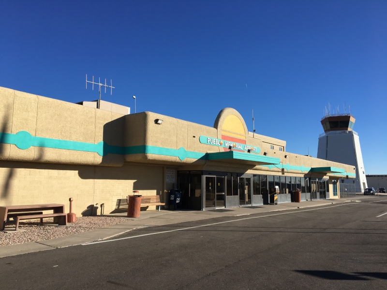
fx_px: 324
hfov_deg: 61.7
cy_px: 145
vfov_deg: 48.2
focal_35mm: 29
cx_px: 194
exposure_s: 1/2079
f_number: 2.2
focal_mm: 4.15
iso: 25
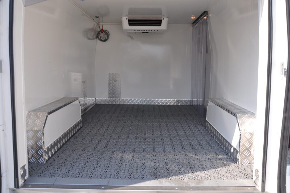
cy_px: 96
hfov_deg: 59.6
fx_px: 253
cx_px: 145
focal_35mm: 32
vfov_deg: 41.6
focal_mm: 21
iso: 400
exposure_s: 1/200
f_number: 7.1
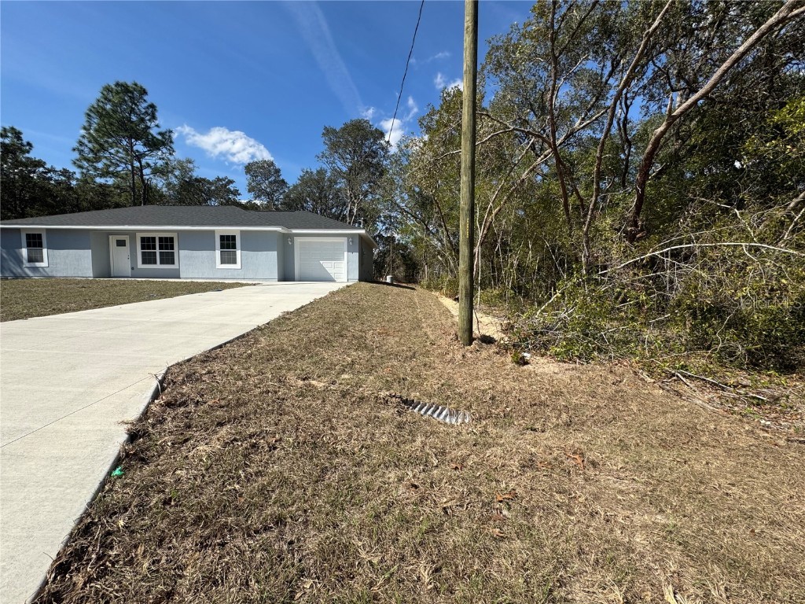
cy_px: 302
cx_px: 402
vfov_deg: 85.7
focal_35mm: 14
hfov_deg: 102.1
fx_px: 326
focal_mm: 2.22
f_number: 2.2
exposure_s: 1/1976
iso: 50
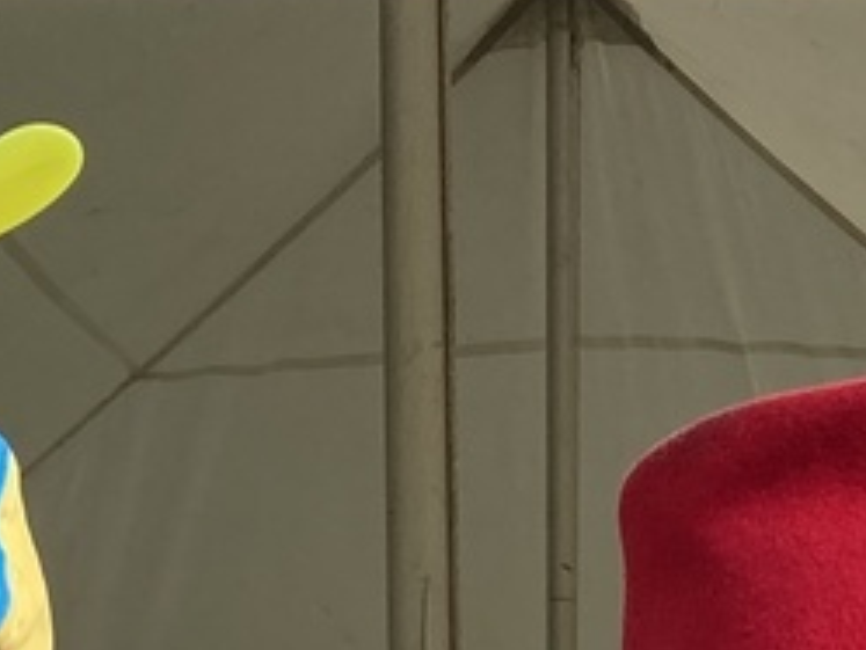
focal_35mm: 162
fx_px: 4055
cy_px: 1449
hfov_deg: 12.2
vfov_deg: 8.5
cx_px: 421
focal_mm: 3.99
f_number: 1.8
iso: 20
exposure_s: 1/1143
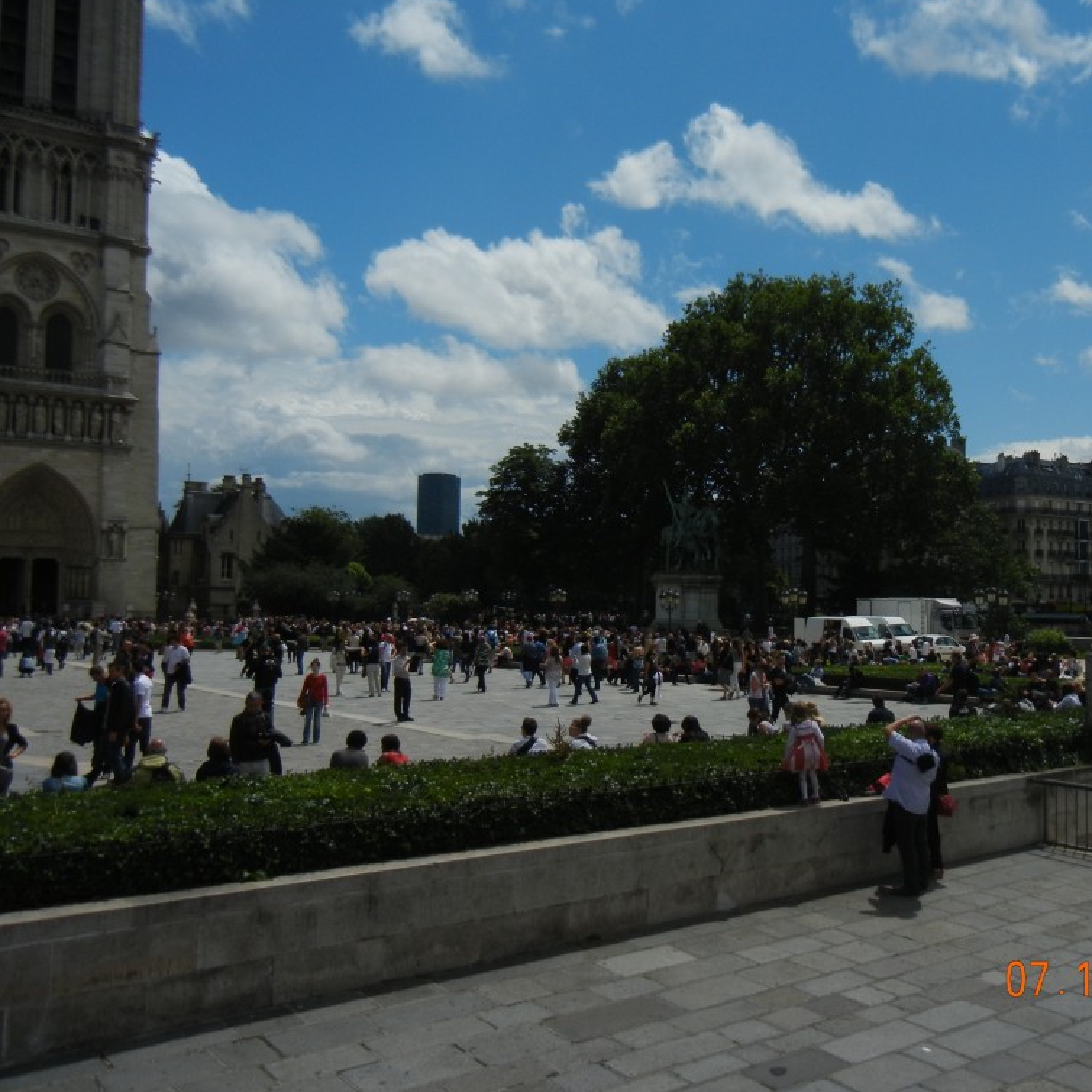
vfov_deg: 46.0
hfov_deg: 45.4
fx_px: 1285
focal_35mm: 36
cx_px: 720
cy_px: 539
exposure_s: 1/1348
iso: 160
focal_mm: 5.4
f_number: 7
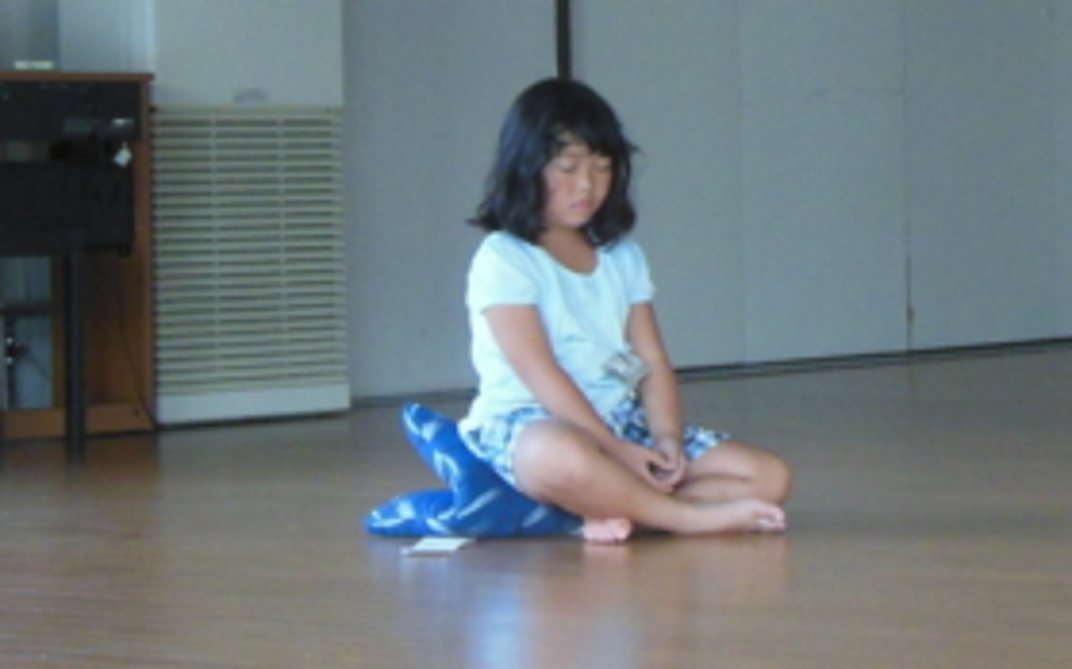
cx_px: 1337
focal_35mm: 152
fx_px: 4438
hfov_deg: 13.3
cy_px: 200
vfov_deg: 8.6
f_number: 4
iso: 400
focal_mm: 8.9
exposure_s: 1/25
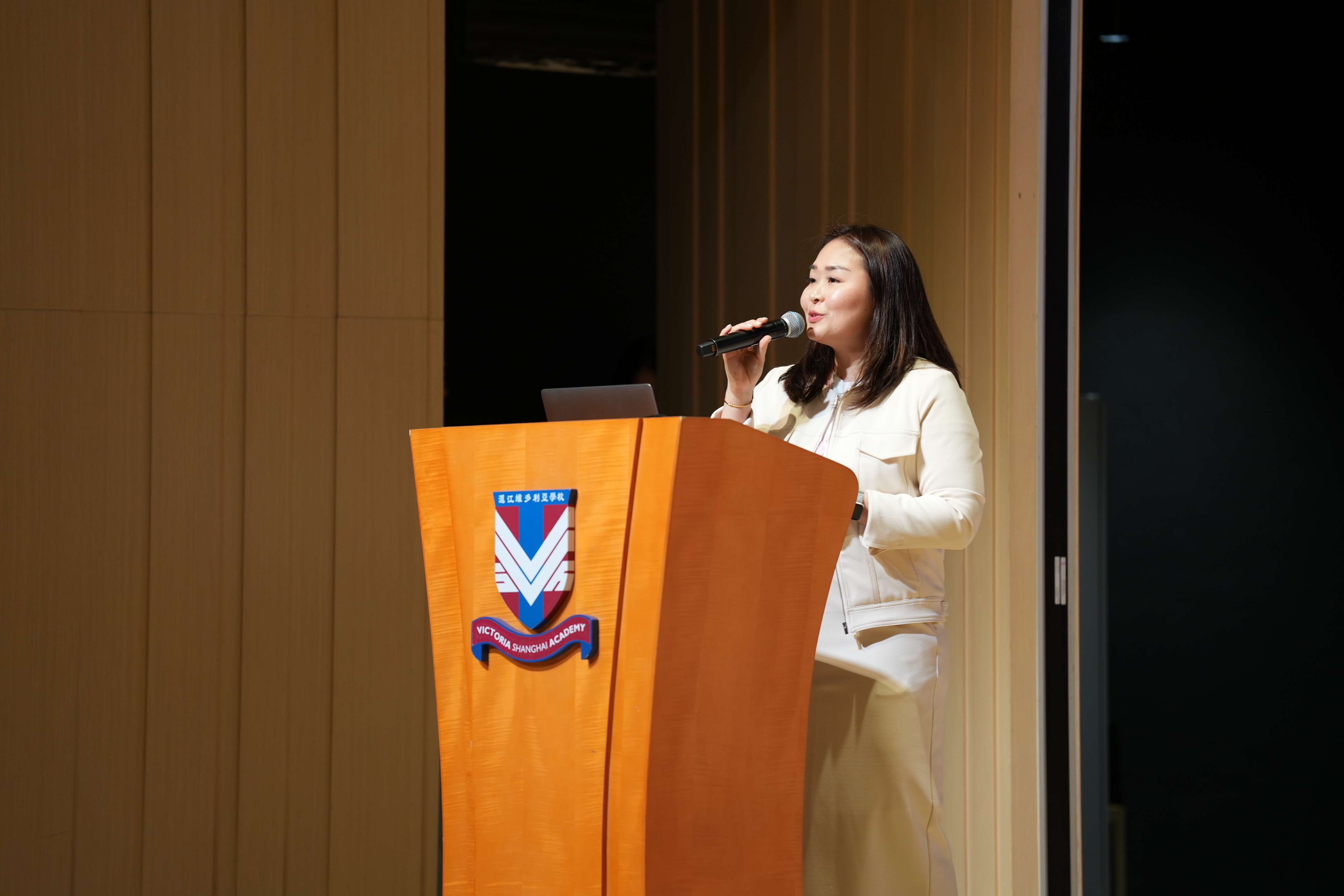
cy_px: 448
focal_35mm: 200
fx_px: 7466
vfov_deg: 6.9
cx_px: 672
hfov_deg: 10.3
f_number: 2.8
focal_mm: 200
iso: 500
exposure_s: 1/160
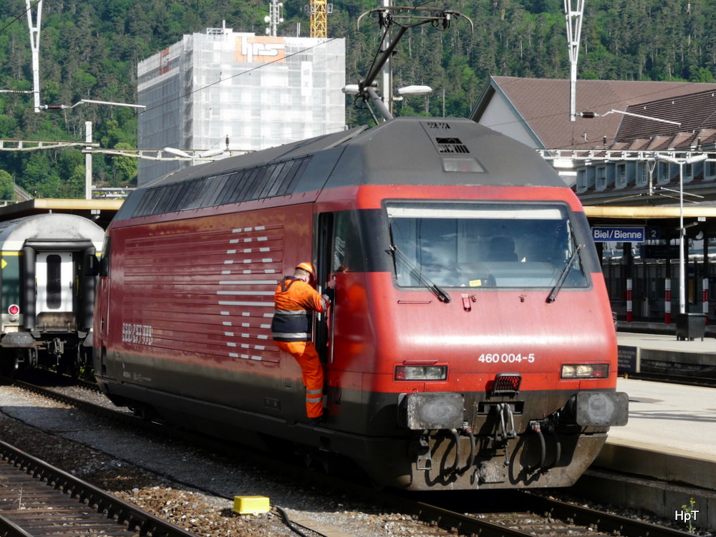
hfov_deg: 19.8
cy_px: 268
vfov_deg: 14.9
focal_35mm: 99
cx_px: 358
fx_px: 2048
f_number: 5.6
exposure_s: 1/250
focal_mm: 16.2
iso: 100
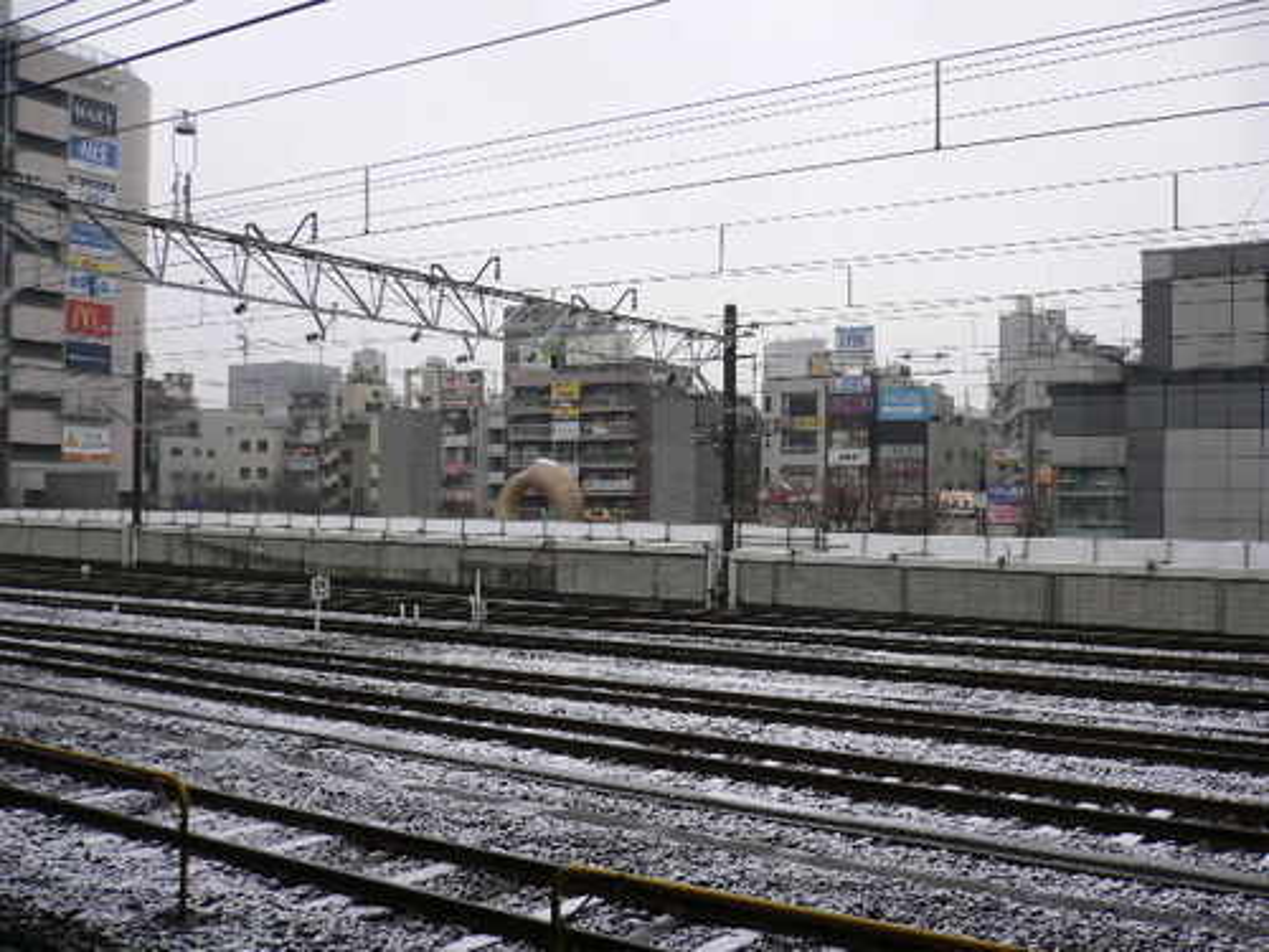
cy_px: 476
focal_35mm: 35
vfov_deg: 40.7
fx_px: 1283
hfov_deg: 52.6
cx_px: 634
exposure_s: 1/400
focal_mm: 5.8
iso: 100
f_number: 2.8
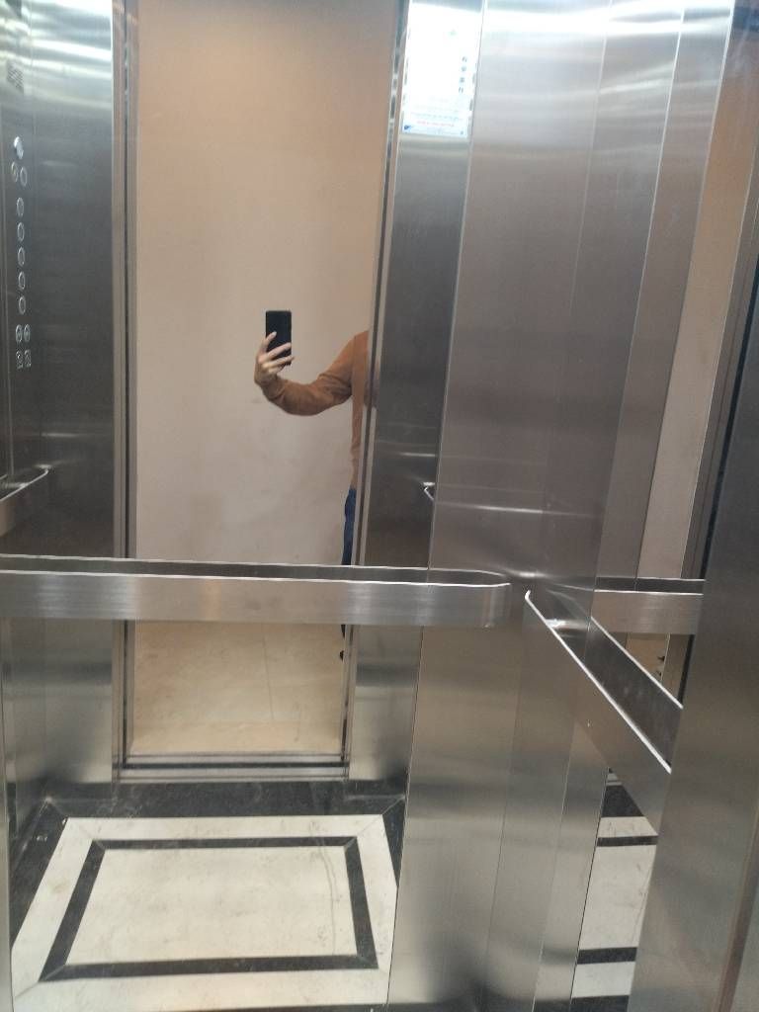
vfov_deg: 65.3
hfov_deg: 51.4
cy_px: 506
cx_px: 380
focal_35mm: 27
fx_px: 789
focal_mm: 4.74
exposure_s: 1/33
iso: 129
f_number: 1.79
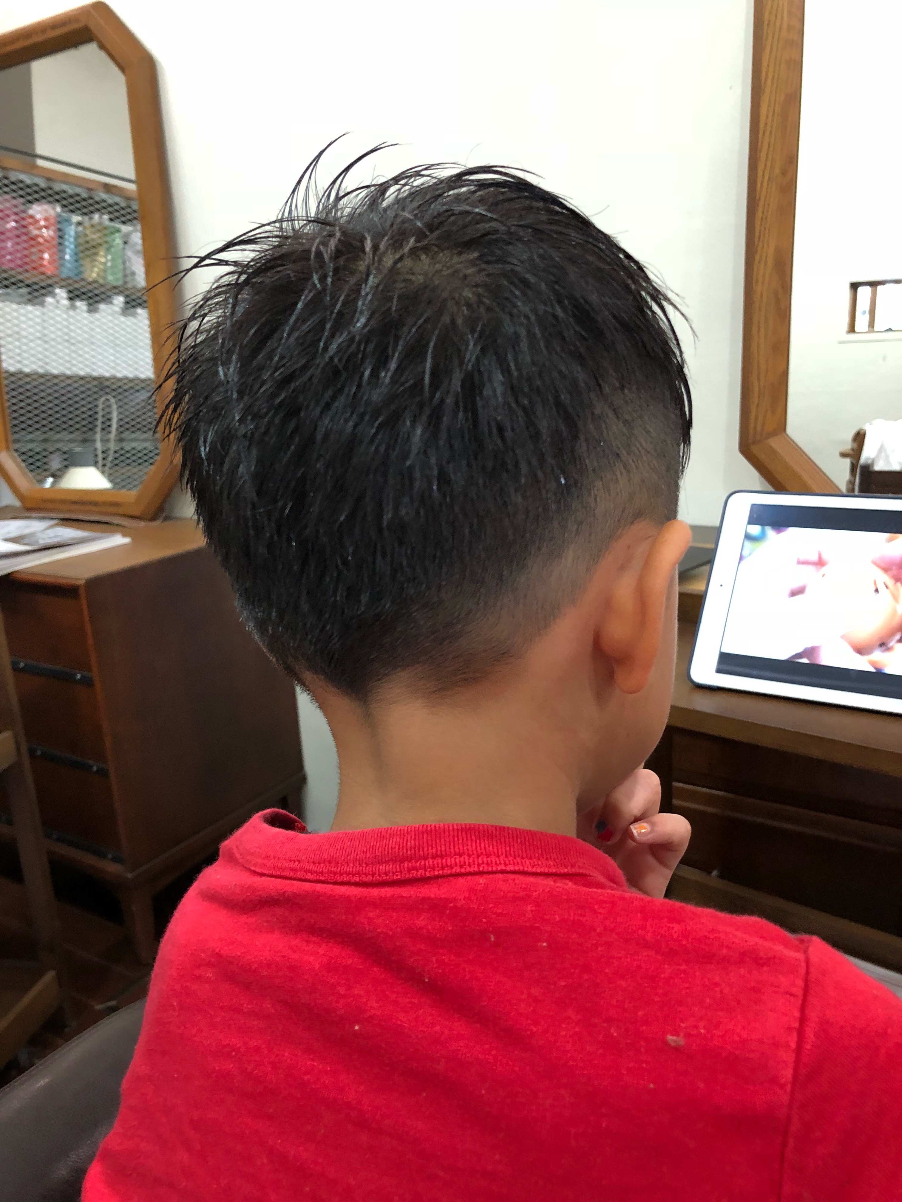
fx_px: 1008
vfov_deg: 61.7
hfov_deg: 48.2
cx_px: 451
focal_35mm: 29
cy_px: 601
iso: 64
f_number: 1.8
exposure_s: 1/15
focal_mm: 3.99
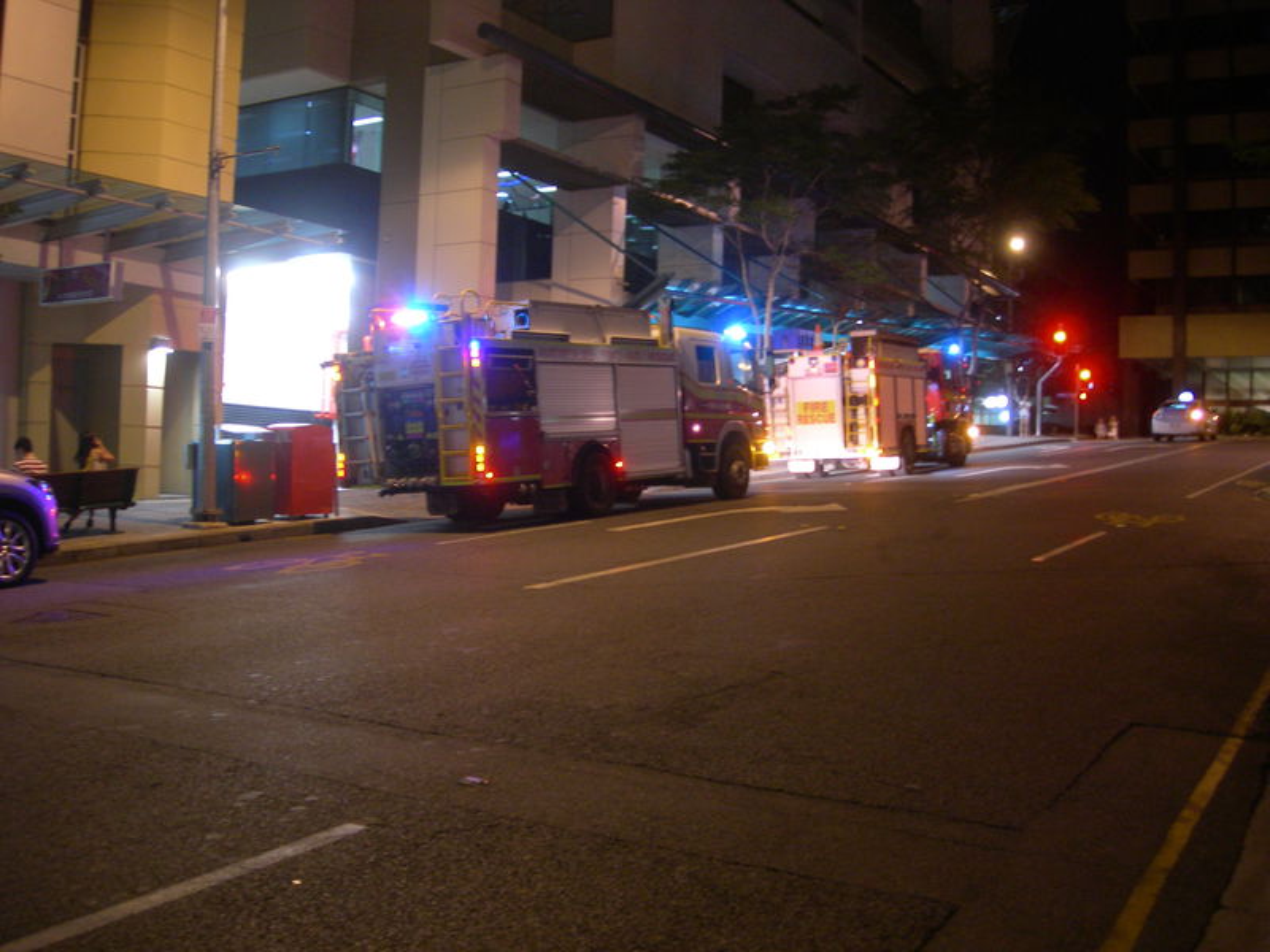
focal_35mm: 38
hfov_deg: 49.0
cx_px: 635
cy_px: 476
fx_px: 1394
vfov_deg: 37.7
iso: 125
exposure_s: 1/2.5
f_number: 2.8
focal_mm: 7.8
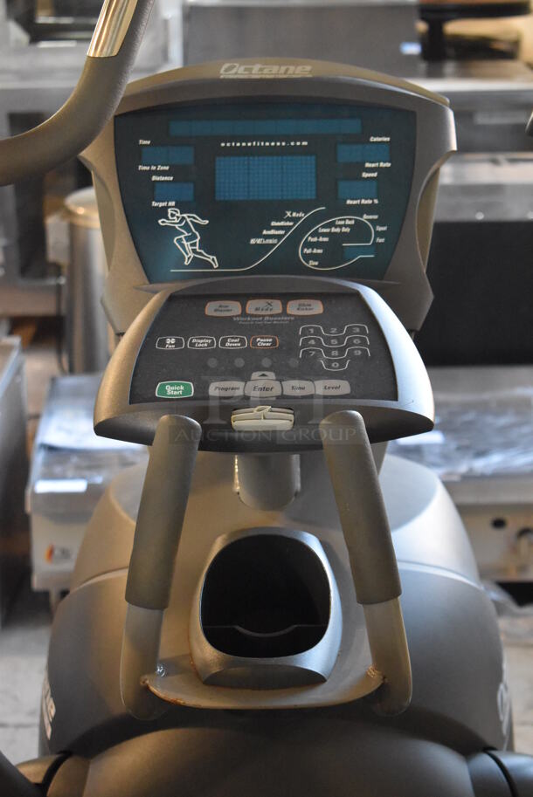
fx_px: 1829
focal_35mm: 82
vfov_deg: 24.6
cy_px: 398
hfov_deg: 16.6
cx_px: 266
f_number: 5.6
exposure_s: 1/125
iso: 5600
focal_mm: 55
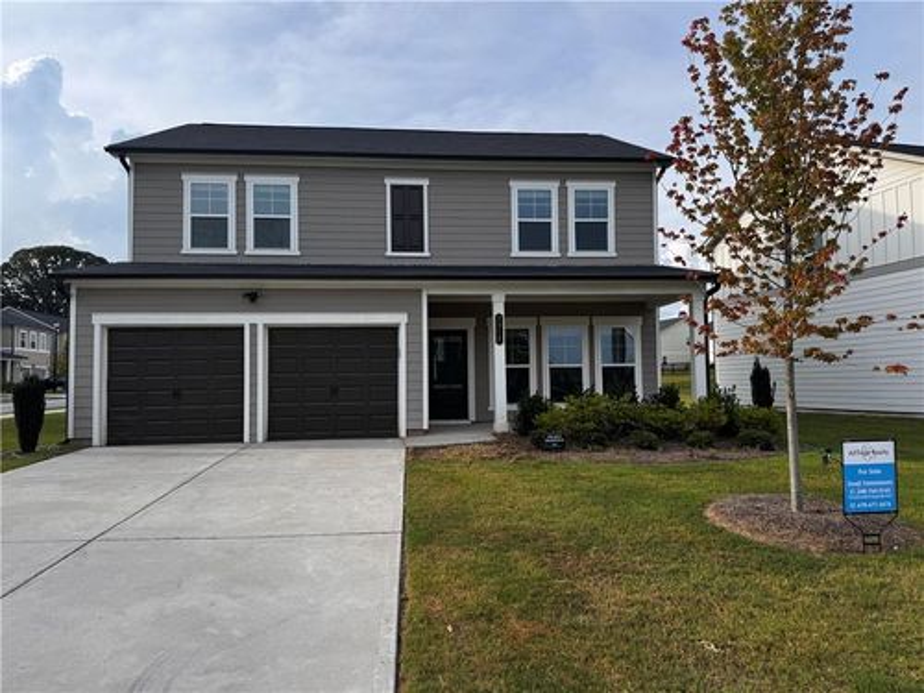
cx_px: 462
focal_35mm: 24
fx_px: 641
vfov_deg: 56.8
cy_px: 346
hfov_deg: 71.6
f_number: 1.78
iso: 80
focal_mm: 6.76
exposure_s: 1/2506
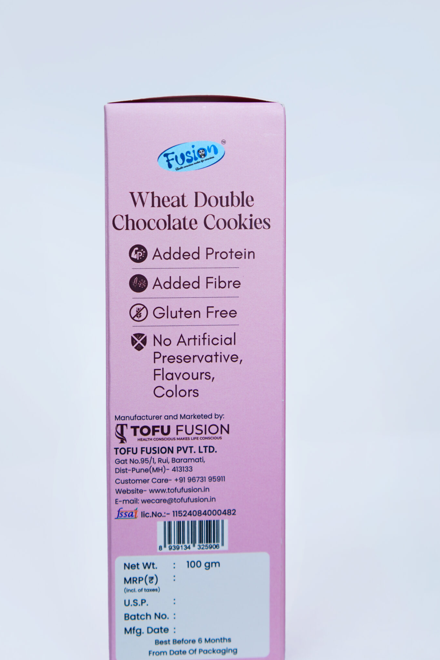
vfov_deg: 44.5
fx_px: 806
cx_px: 195
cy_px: 334
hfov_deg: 30.5
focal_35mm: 44
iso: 80
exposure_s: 1/125
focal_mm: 35
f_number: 4
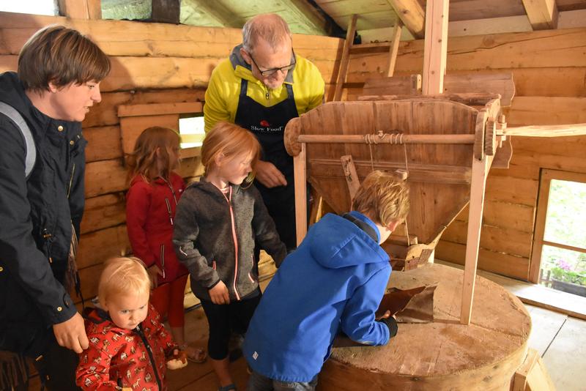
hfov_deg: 67.4
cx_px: 293
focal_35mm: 27
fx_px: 440
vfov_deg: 48.0
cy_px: 196
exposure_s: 1/60
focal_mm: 18
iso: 6400
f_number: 4
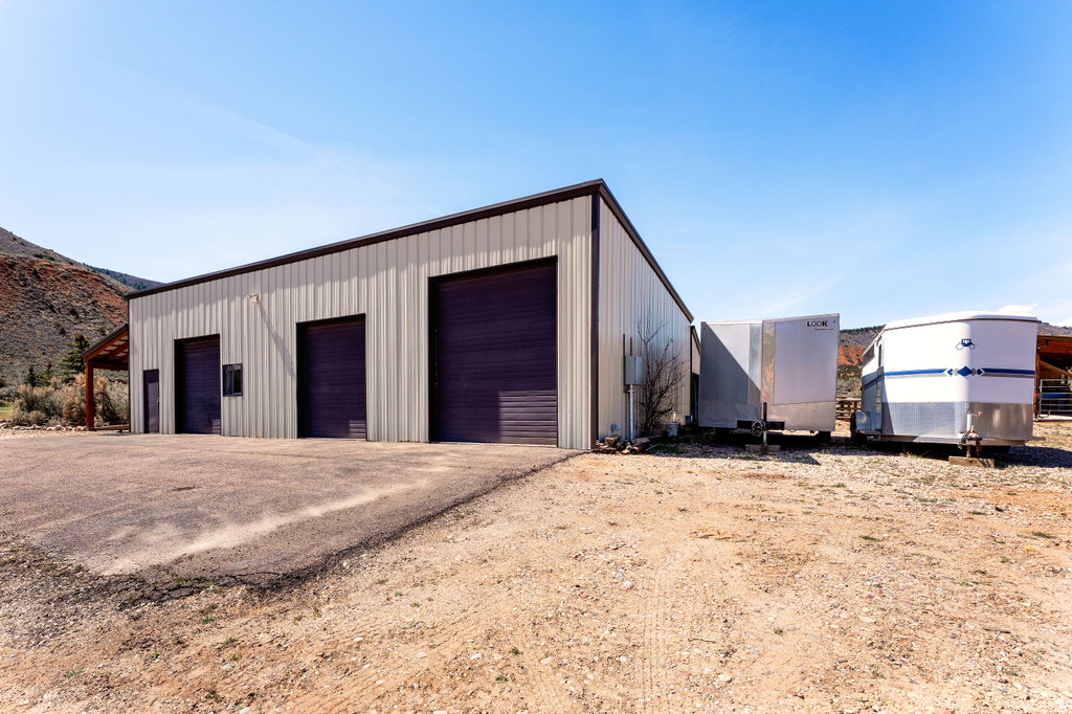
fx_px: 417
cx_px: 536
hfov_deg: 104.3
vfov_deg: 81.2
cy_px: 357
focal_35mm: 14
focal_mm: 14
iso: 400
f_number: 8
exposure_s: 1/1000
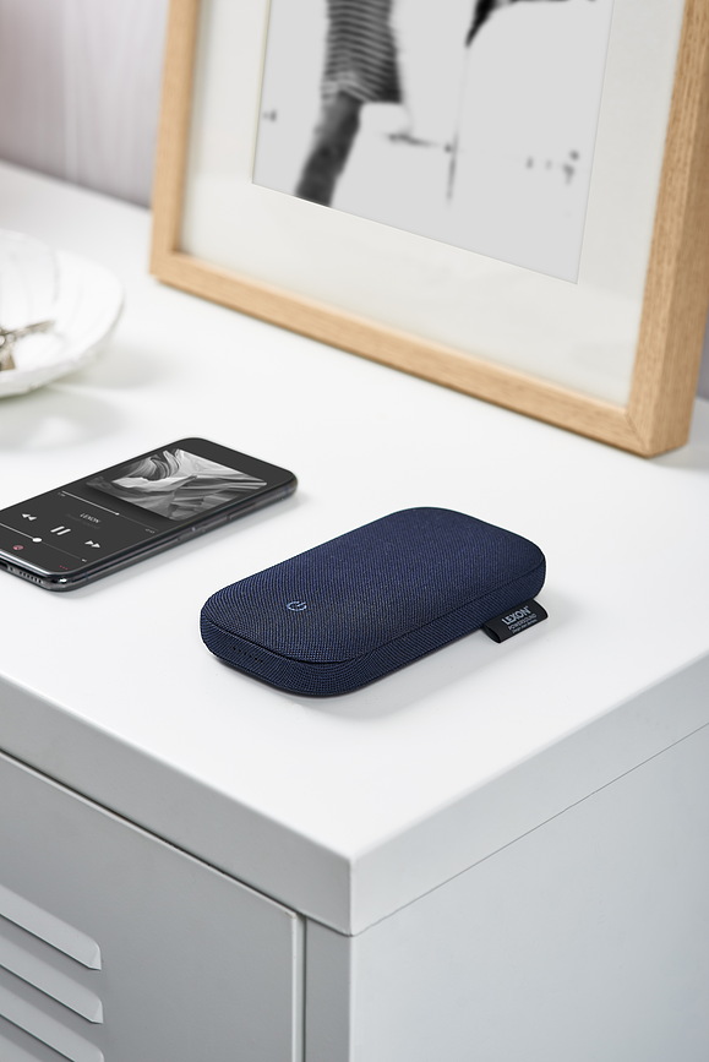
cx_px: 354
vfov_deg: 23.9
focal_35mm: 85
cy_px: 531
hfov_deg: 16.1
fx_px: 2508
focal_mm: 85
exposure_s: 1/125
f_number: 6.3
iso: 50
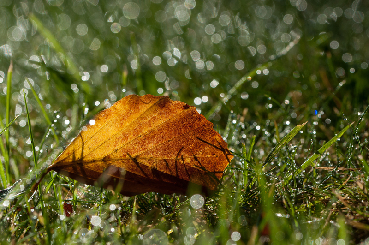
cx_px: 184
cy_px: 122
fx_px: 1382
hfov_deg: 15.2
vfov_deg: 10.1
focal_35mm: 135
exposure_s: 1/1000
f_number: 8
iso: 200
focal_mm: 90
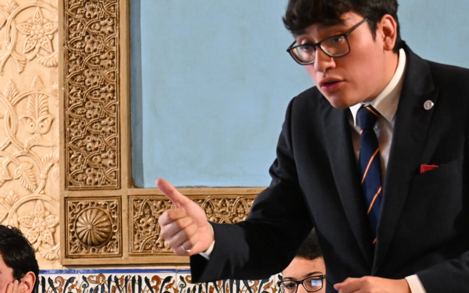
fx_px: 4524
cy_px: 182
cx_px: 244
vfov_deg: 3.7
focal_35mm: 354
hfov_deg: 5.9
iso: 3200
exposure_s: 1/80
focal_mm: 120
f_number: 5.3
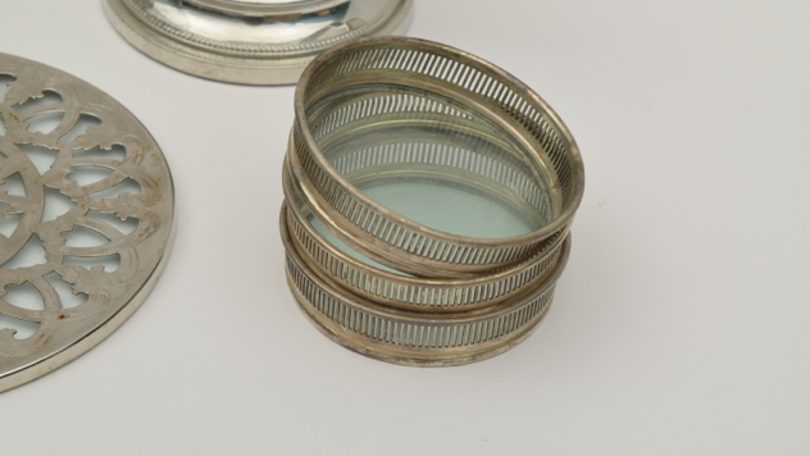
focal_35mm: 88
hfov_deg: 24.3
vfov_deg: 13.8
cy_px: 217
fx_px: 1881
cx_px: 409
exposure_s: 1/125
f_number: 11
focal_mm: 55
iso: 100
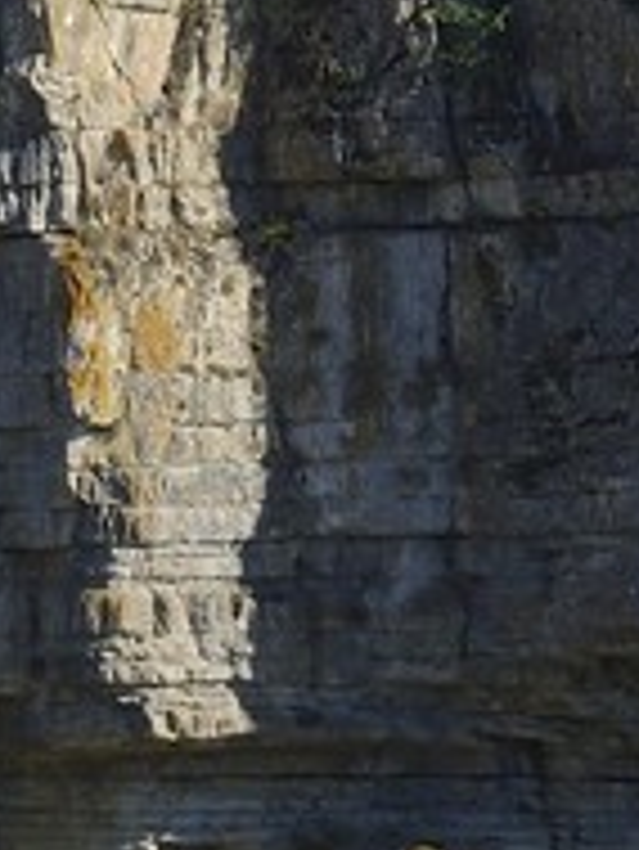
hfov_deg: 3.7
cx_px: -1663
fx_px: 9613
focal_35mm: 391
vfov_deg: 5.0
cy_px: -508
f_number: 11
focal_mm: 48
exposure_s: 1/320
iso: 200
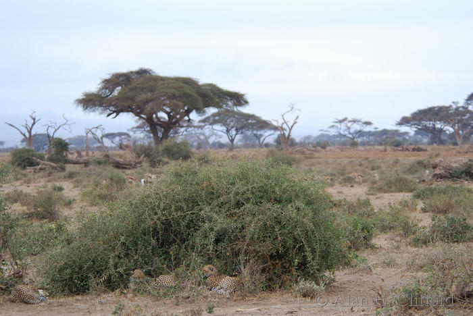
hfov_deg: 10.2
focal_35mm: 202
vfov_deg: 6.8
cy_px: 158
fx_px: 2663
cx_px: 236
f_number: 5
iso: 360
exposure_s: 1/320
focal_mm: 135
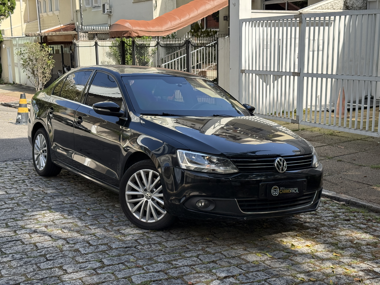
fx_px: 527
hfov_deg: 39.7
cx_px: 190
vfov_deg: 30.3
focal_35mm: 48
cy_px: 142
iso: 100
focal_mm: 6.76
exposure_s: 1/1883
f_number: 1.78
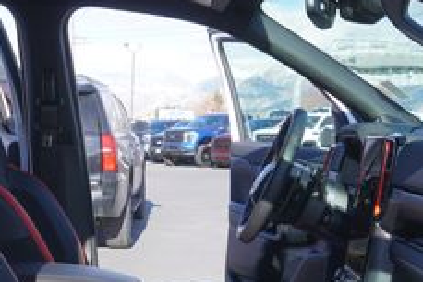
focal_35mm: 67
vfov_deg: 19.6
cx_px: 205
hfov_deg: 30.1
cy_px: 300
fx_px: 788
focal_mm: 16
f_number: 6.3
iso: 100
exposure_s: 1/160
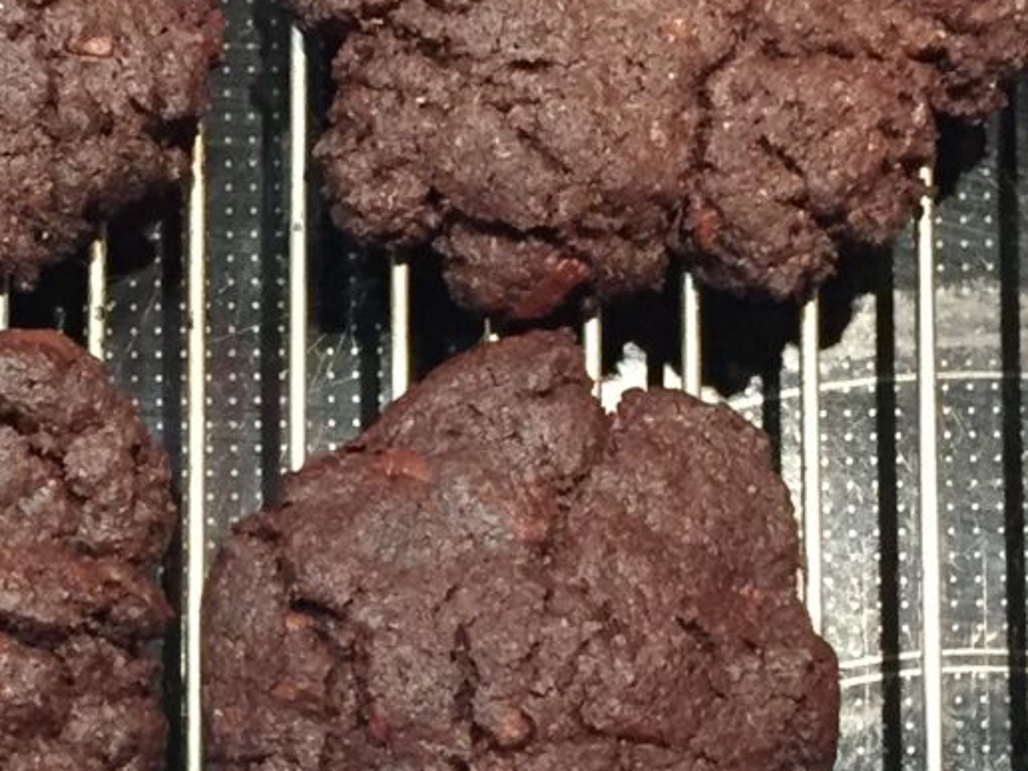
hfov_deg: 16.9
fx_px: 3415
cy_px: 1056
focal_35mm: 115
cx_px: 129
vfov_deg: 12.4
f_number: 2.2
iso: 250
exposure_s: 1/25
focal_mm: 4.15
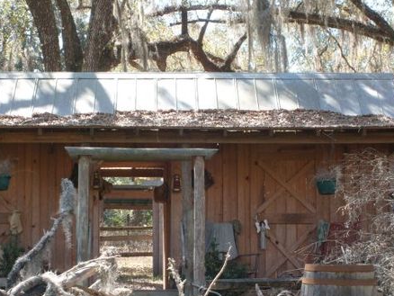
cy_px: 178
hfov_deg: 15.3
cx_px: 186
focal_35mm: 129
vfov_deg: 11.5
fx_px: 1469
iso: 80
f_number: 4.9
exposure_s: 1/90
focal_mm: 17.4
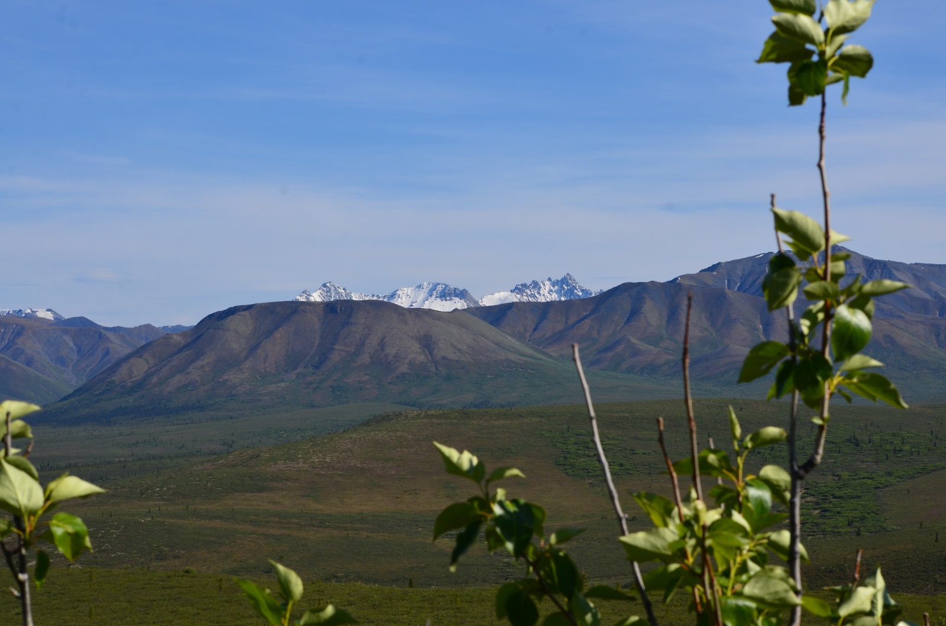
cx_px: 473
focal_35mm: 87
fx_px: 2281
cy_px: 313
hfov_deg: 23.4
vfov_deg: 15.6
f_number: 11
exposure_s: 1/160
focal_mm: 58
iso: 100
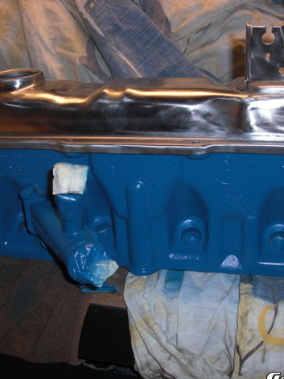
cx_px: 147
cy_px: 191
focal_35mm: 49
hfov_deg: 29.7
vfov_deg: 38.9
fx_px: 536
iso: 50
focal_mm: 6.3
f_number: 2.8
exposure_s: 1/60
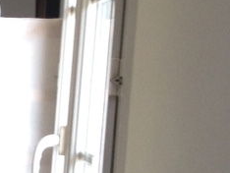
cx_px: -352
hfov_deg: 7.6
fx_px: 1590
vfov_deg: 6.1
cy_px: 270
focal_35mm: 239
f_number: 2.4
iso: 50
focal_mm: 4.28
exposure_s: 1/24
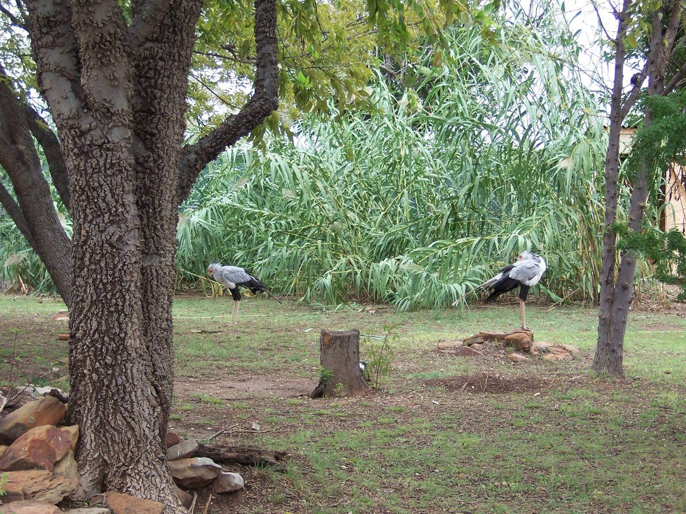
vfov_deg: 16.6
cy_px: 257
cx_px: 343
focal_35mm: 89
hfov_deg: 22.0
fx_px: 1764
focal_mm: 14.8
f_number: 4.8
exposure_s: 1/90
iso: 80
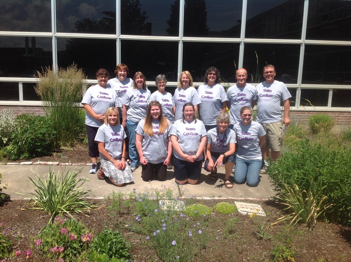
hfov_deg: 52.7
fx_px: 354
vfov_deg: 40.6
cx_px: 176
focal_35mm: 35
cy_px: 131
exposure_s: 1/2160
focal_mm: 4.28
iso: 50
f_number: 2.4
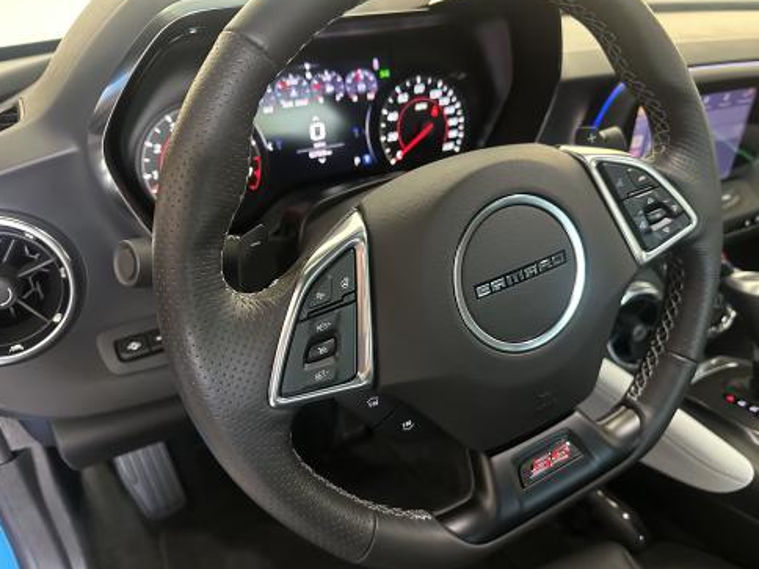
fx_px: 548
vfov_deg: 54.9
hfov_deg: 69.4
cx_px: 389
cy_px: 277
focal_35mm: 25
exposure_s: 1/40
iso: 1000
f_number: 1.78
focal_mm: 6.86
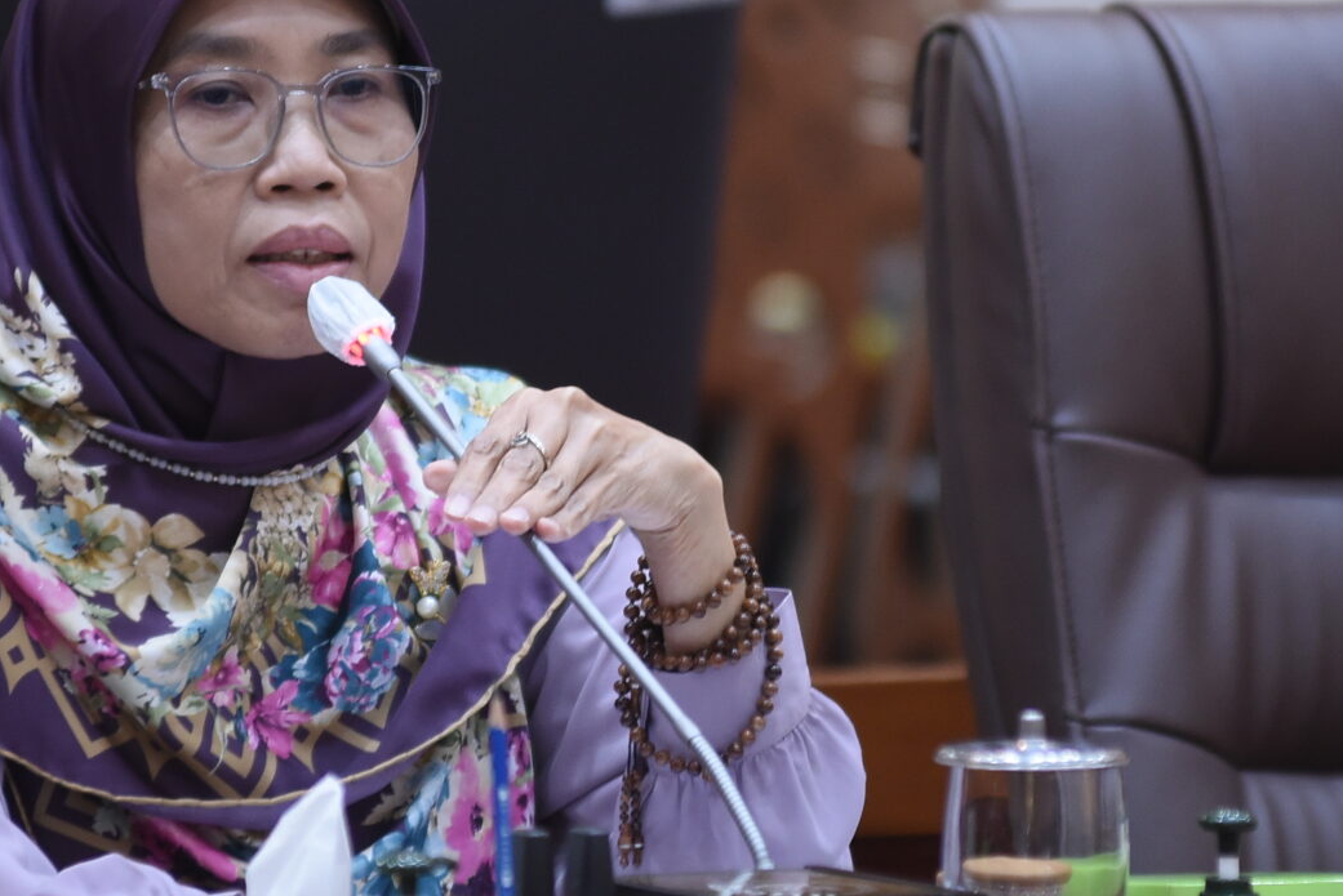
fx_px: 18361
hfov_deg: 4.2
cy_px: 347
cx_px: 618
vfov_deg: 2.8
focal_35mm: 492
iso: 1600
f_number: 3.2
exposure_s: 1/125
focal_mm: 200
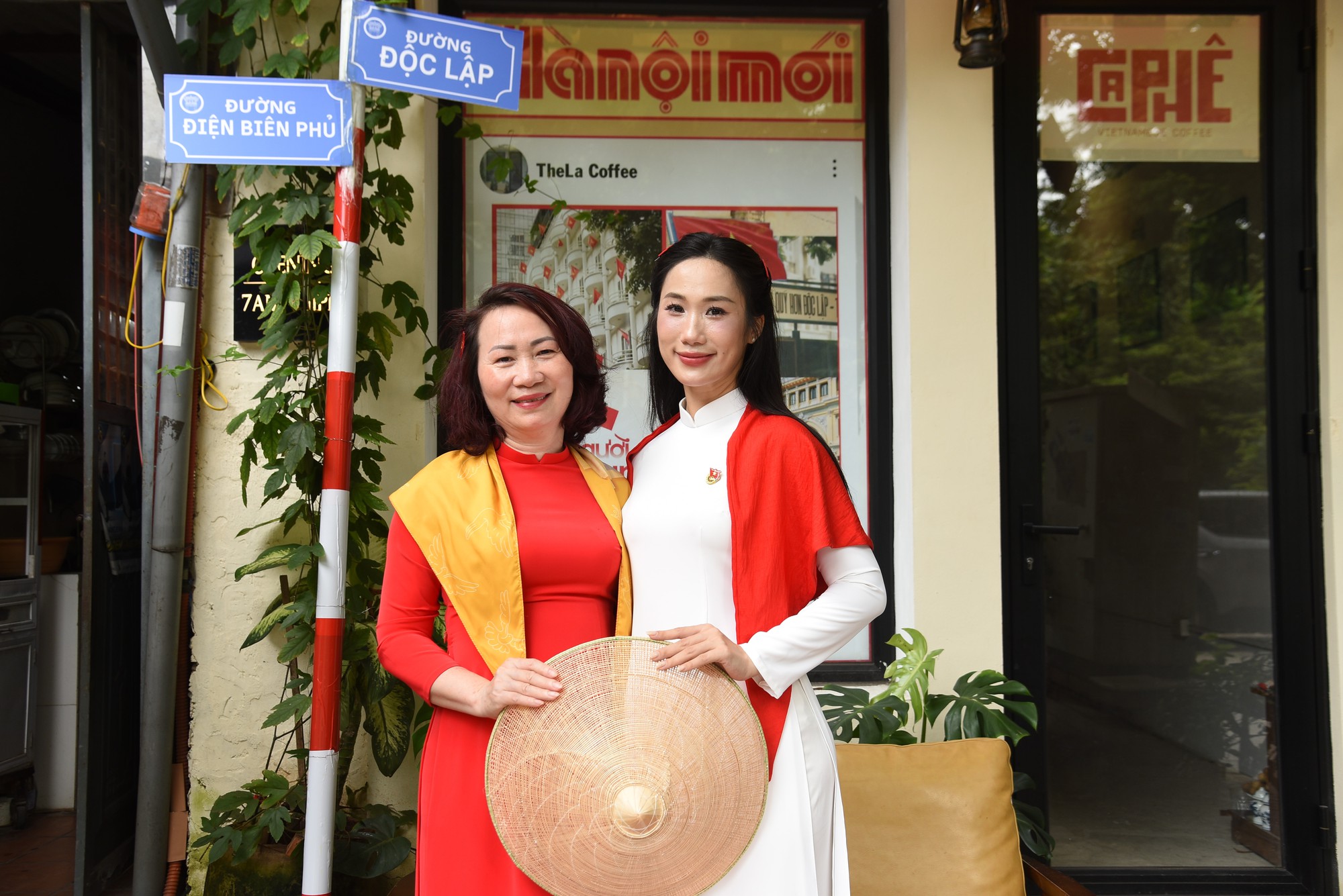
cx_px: 672
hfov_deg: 54.4
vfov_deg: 37.9
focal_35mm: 35
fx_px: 1306
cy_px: 448
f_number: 4
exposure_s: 1/125
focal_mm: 35
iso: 320
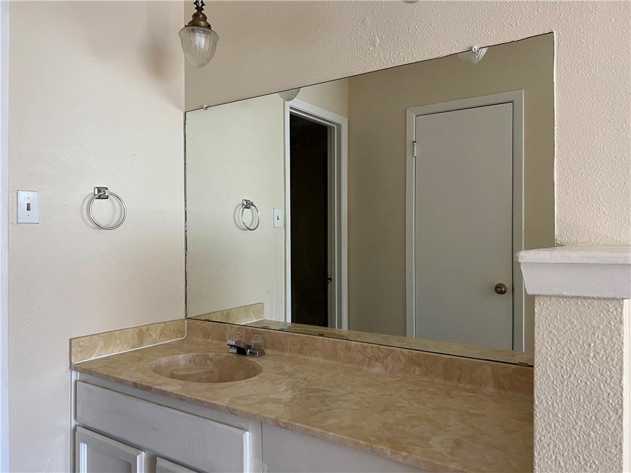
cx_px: 316
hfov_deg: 67.3
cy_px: 236
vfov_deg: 53.1
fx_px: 474
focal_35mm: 26
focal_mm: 5.7
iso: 125
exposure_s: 1/60
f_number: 1.5
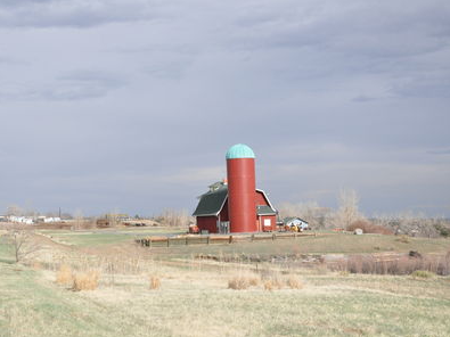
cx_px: 200
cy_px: 168
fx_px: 1027
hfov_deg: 24.7
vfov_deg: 18.7
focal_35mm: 79
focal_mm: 48
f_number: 8
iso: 1600
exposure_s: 1/4000
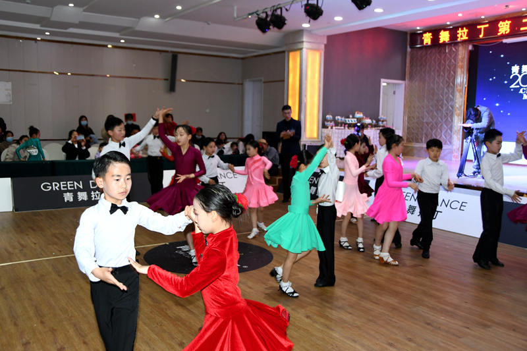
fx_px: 483
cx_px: 264
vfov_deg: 40.0
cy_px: 176
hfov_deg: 57.2
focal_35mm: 33
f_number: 4.5
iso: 500
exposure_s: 1/60
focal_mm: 22
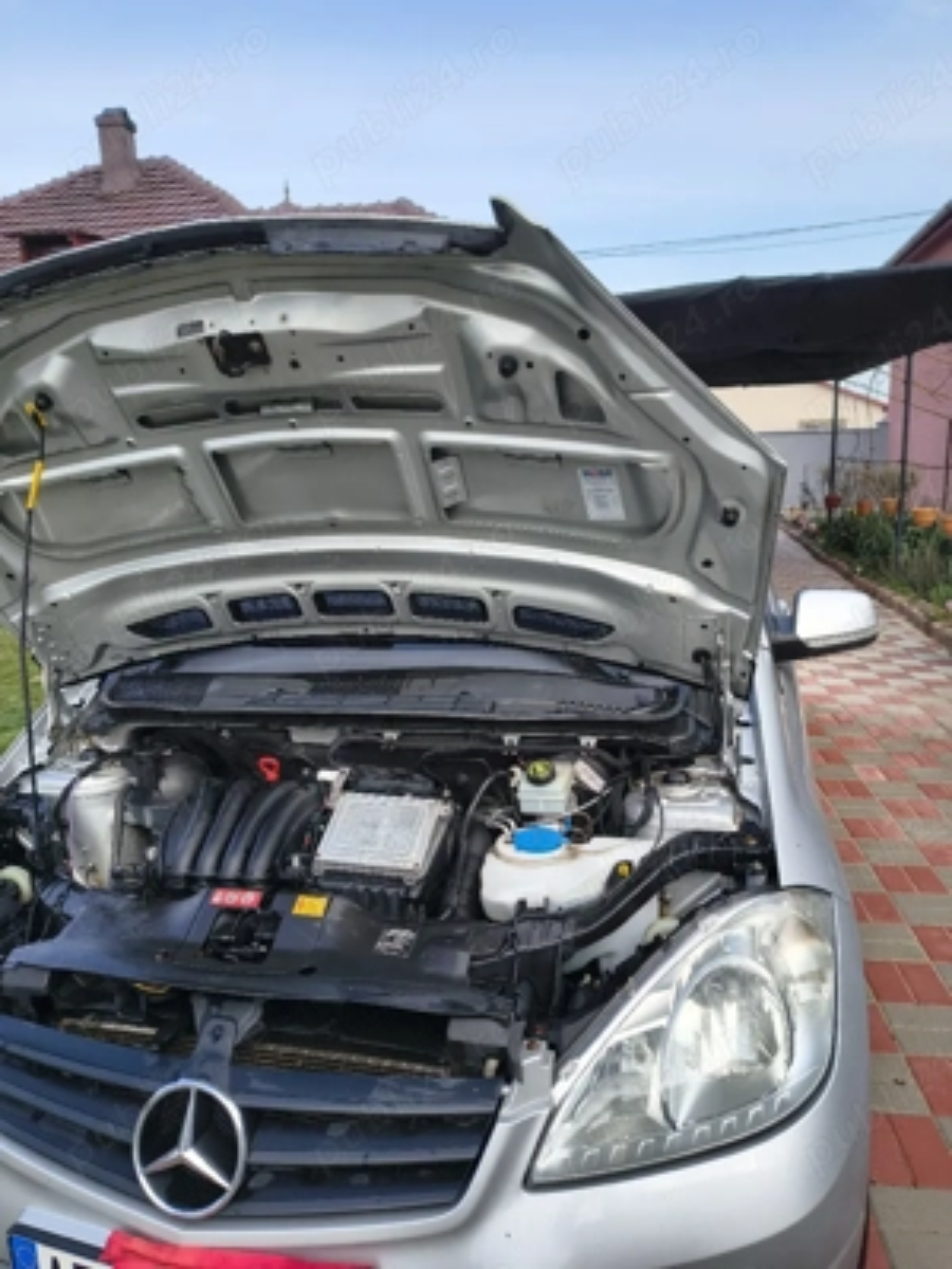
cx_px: 476
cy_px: 634
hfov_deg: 56.8
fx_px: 880
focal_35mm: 24
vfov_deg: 71.6
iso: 101
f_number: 1.8
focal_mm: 5.56
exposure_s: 1/909
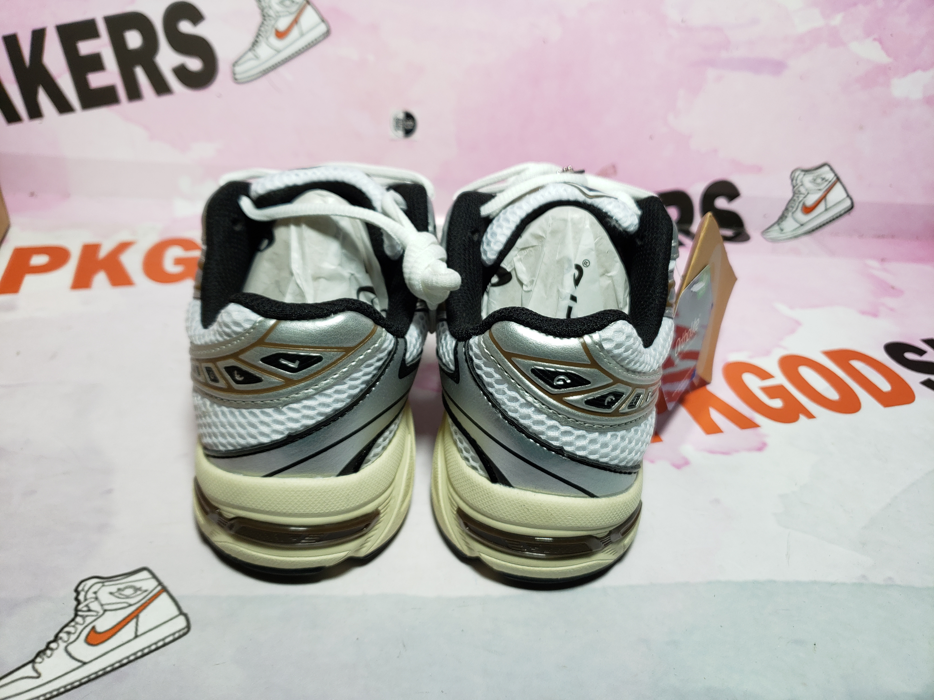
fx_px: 702
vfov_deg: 53.1
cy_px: 350
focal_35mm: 26
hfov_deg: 67.3
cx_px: 467
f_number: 1.5
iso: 50
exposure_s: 1/419
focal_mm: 4.3
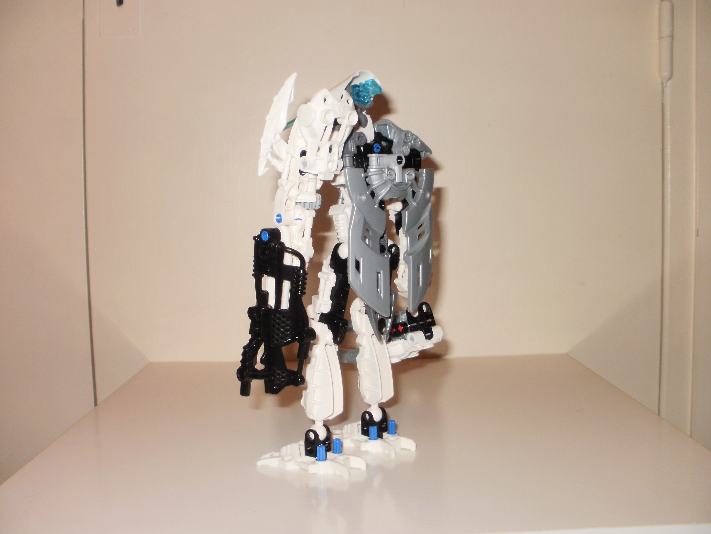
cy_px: 267
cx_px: 356
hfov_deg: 51.4
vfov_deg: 39.7
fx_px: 739
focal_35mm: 36
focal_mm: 6.3
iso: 125
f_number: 3.5
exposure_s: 1/30
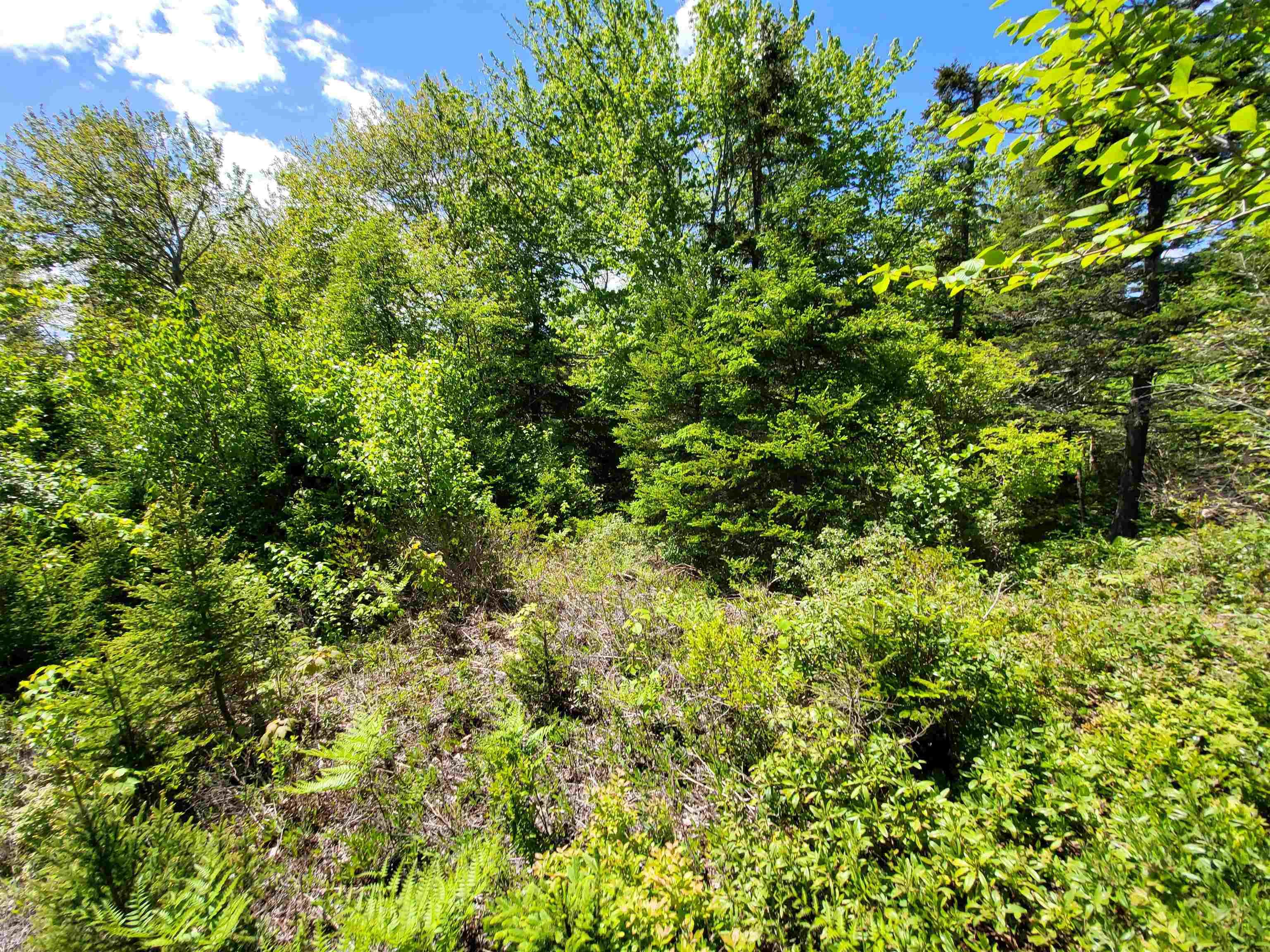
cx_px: 635
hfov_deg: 106.2
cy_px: 476
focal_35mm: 13
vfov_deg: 89.9
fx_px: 477
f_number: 2.2
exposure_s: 1/726
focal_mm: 1.74
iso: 32
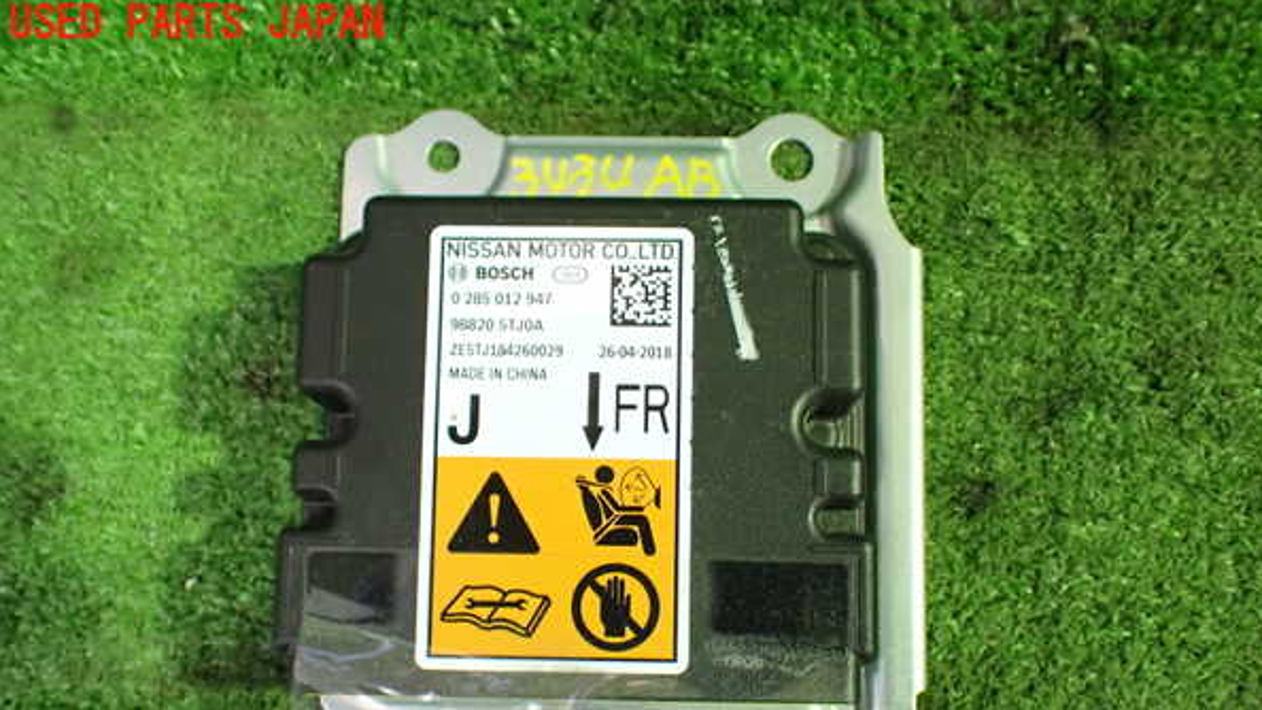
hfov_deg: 59.5
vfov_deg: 35.3
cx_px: 635
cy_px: 476
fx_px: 1104
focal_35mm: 33
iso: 800
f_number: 2.3
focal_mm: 5.4
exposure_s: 1/30
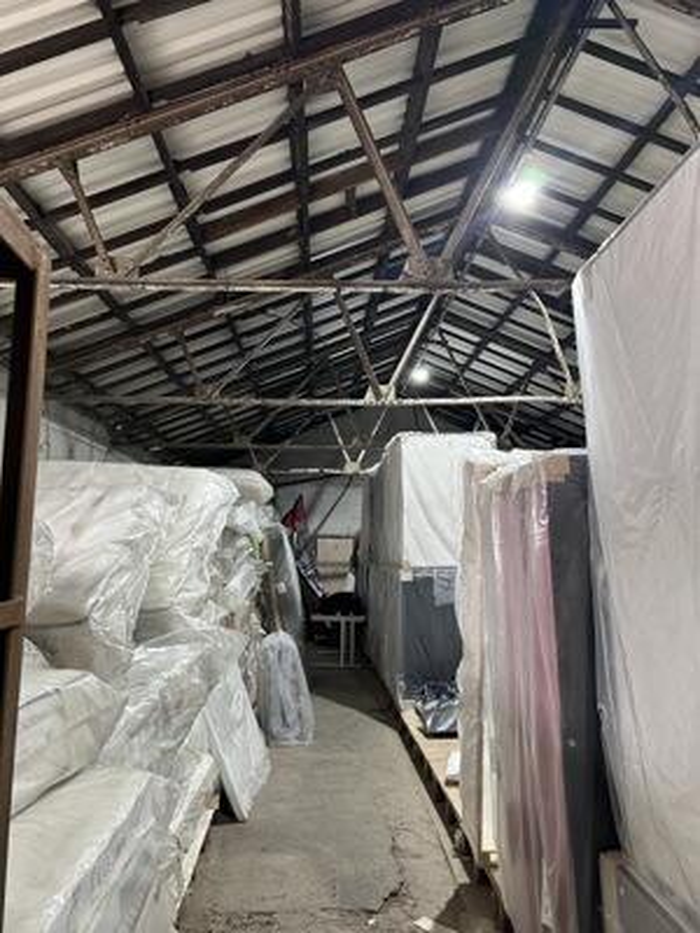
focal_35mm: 26
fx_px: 701
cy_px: 466
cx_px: 350
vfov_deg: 67.3
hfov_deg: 53.1
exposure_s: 1/60
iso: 160
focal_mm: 5.7
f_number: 1.5
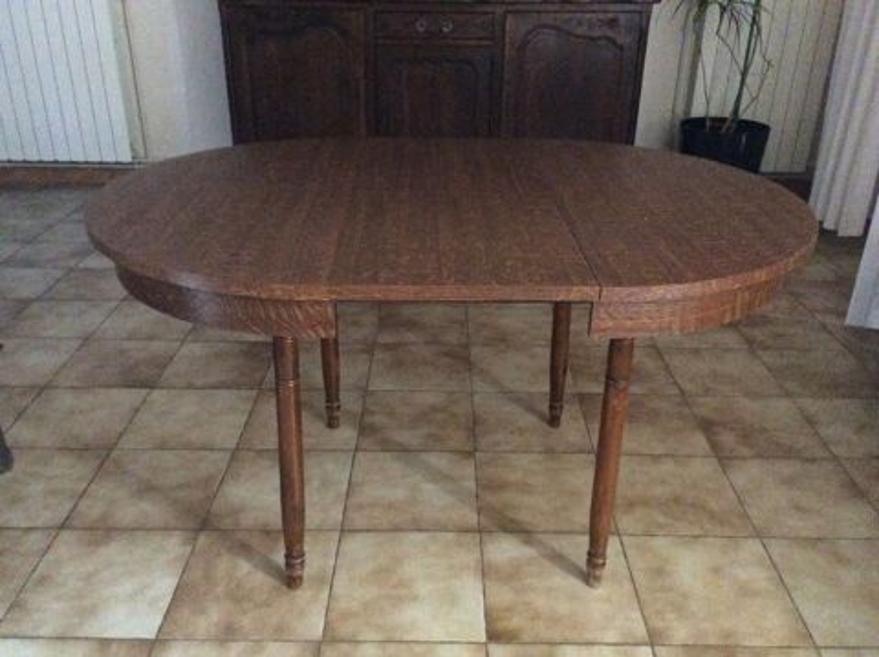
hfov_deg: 56.9
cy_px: 328
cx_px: 440
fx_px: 812
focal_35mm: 32
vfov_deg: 44.1
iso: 800
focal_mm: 3.3
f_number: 2.4
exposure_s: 1/17
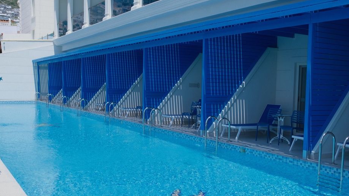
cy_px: 124
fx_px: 379
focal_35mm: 41
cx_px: 194
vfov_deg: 28.9
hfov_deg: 49.3
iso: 160
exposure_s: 1/1000
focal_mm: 23
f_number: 4
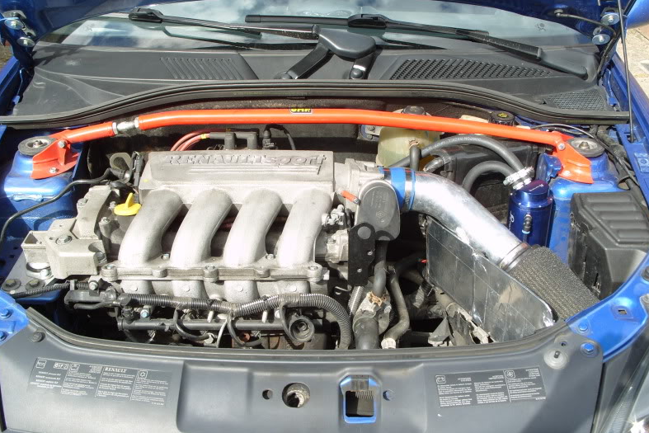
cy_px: 200
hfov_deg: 51.9
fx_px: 667
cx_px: 323
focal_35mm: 37
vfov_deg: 35.9
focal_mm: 7.8
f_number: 4.1
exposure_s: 1/180
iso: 80
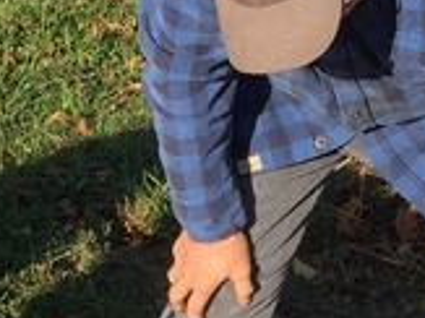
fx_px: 2037
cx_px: 215
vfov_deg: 8.9
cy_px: 339
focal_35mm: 166
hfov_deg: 11.9
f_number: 2.2
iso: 32
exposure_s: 1/1412
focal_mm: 4.15
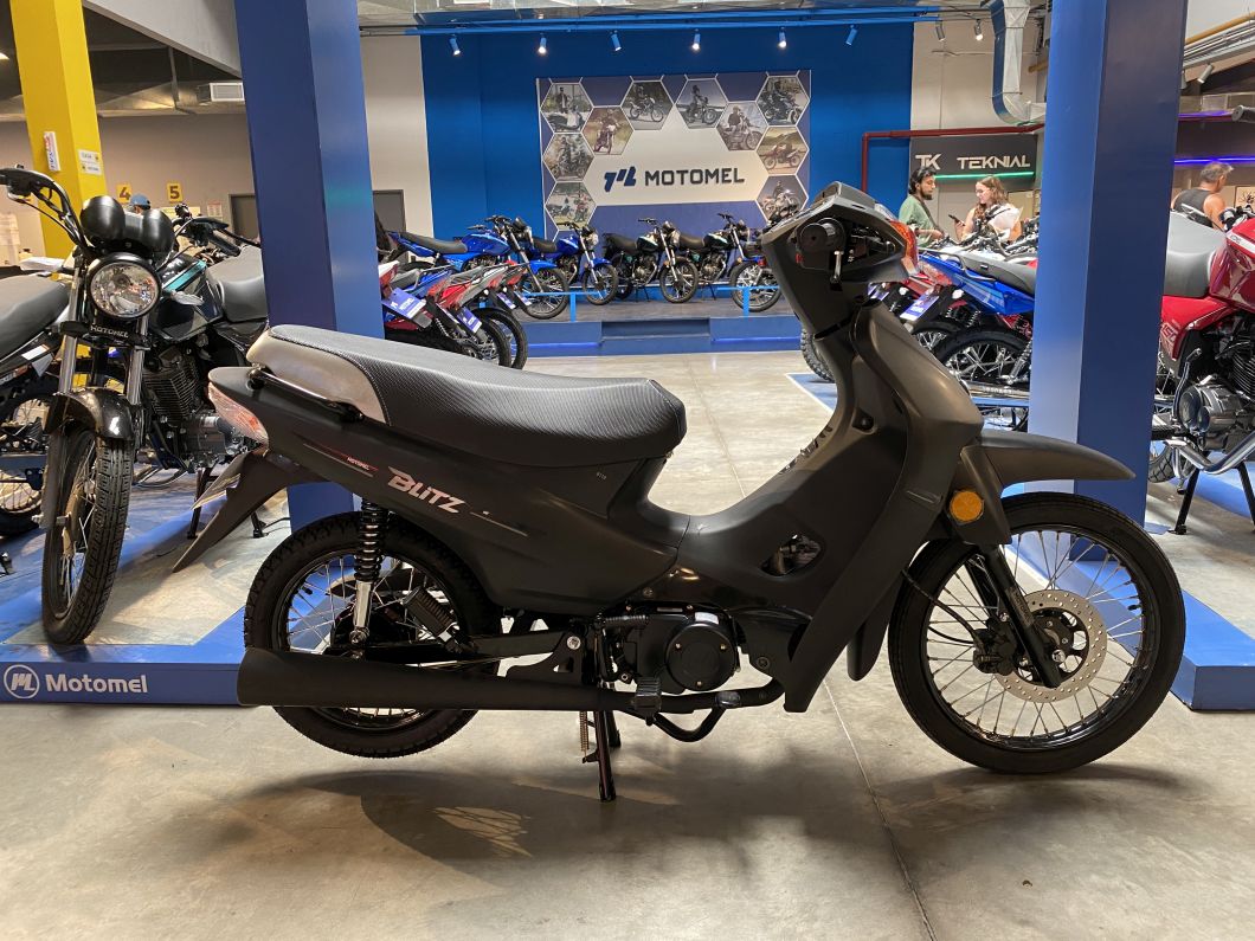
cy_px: 470
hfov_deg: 67.3
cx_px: 628
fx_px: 943
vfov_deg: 53.1
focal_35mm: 26
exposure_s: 1/50
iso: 125
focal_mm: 4.25
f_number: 1.8
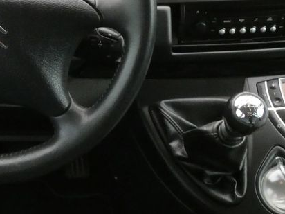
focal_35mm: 87
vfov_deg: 16.6
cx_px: 42
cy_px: -1
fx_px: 716
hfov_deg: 22.1
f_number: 5.6
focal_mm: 6.2
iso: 1250
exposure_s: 1/80
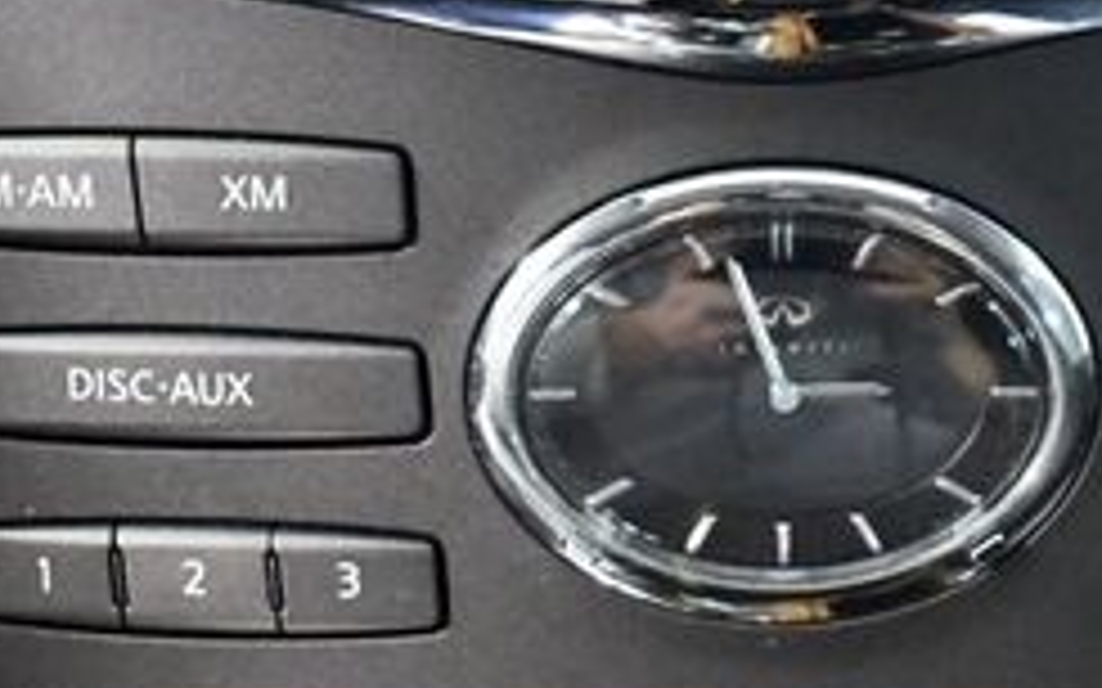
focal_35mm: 96
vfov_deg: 13.6
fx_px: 2883
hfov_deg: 21.5
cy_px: 423
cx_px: 792
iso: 9000
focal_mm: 18
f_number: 3.5
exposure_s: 1/60
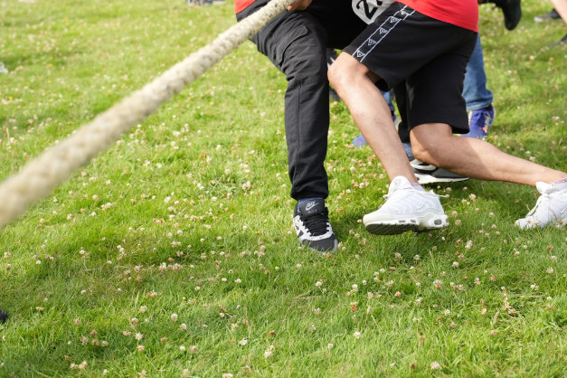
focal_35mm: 75
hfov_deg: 26.9
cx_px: 302
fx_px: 1184
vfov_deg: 18.1
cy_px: 110
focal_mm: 46.1
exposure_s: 1/1250
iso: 250
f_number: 2.8
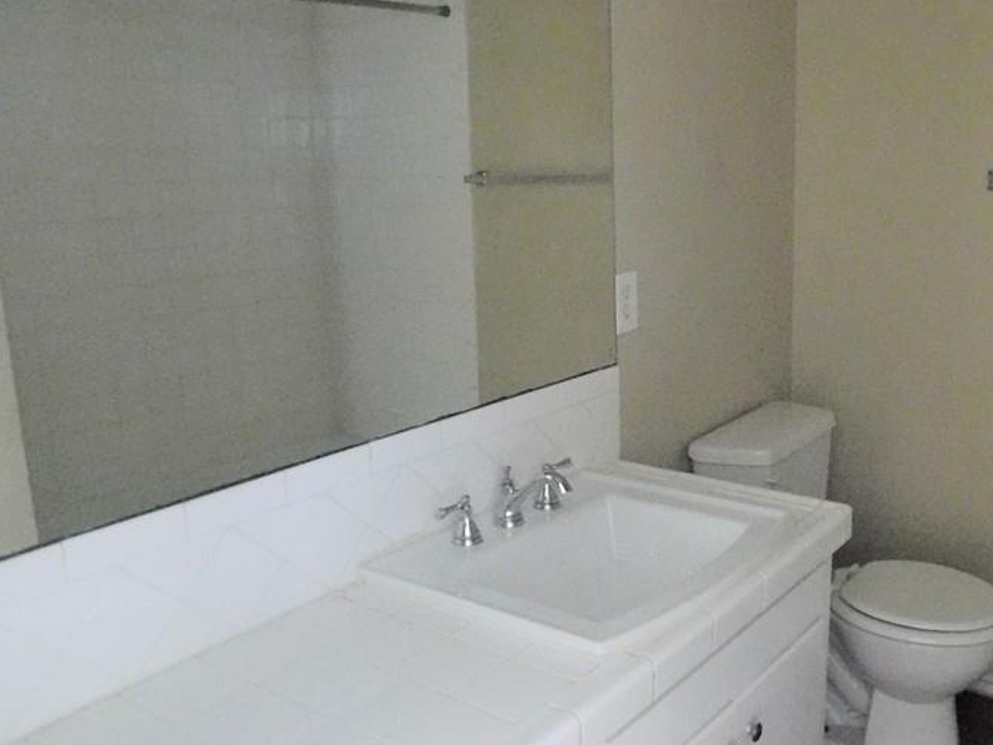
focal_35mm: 35
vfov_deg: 40.7
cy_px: 348
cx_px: 639
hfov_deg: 51.9
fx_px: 1004
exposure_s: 1
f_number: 3
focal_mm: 4
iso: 1600
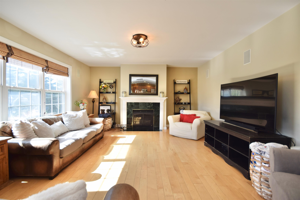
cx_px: 150
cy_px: 100
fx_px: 125
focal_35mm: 15
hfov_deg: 100.4
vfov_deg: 77.3
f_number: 6.3
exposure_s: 1/60
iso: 200
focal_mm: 10
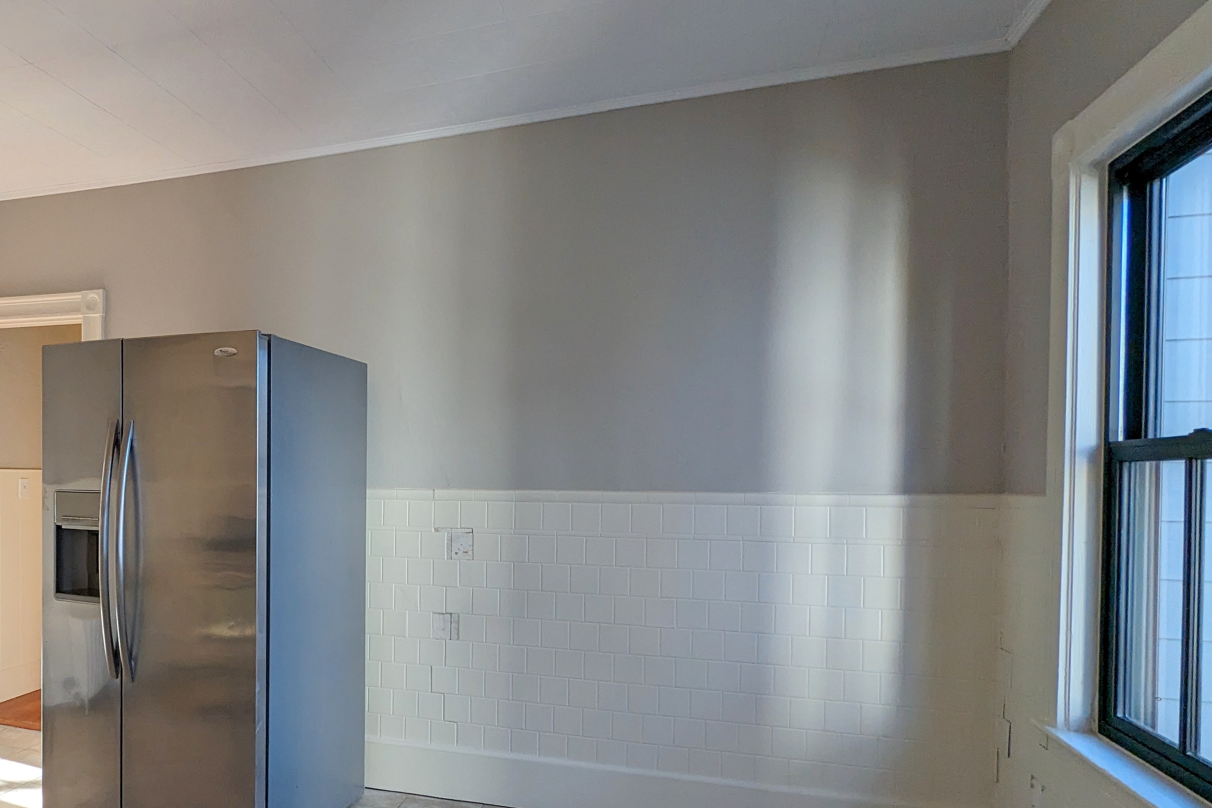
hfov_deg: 70.7
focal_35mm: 24
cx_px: 368
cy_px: 493
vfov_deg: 52.7
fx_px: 808
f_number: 2.2
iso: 74
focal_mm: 2.35
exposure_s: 1/60
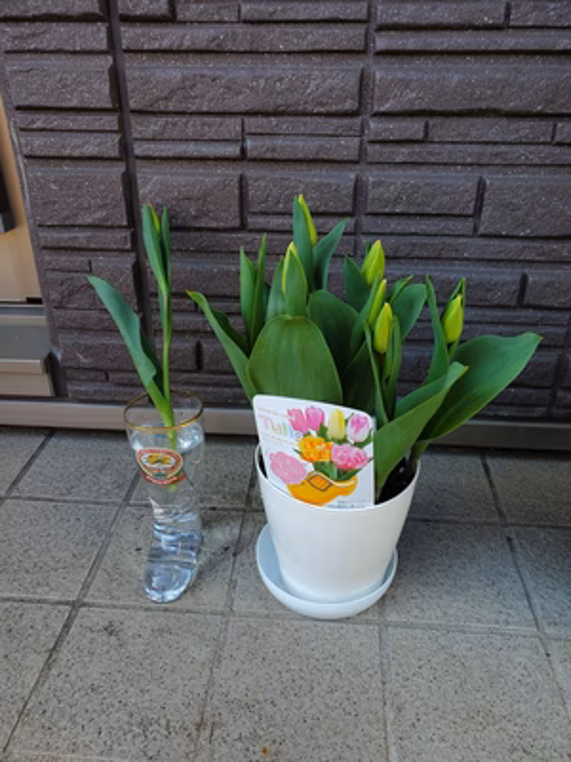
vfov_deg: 67.3
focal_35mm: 26
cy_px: 381
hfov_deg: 53.1
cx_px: 286
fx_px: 572
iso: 50
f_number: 2.4
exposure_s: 1/206
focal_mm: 4.3
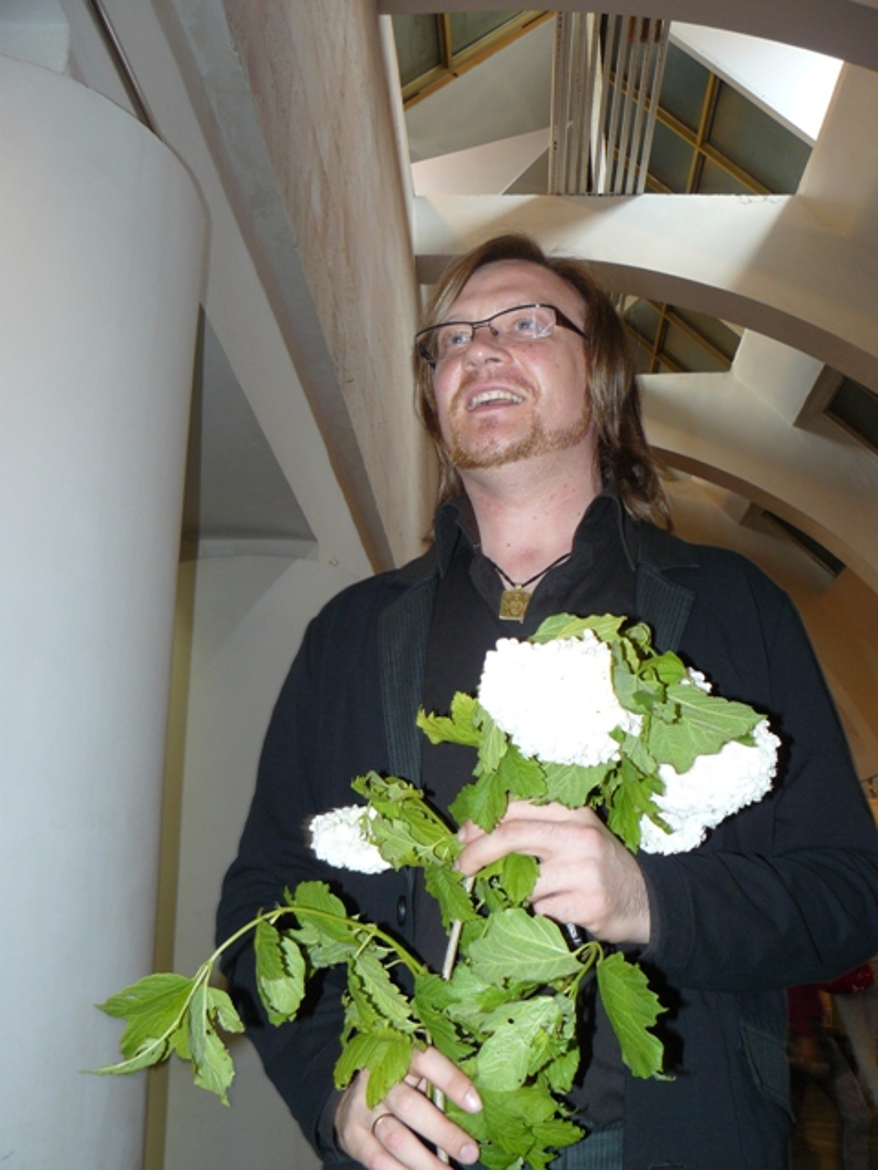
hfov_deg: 39.7
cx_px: 439
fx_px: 1217
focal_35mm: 36
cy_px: 585
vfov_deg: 51.4
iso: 100
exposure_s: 1/30
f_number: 2.8
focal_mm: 6
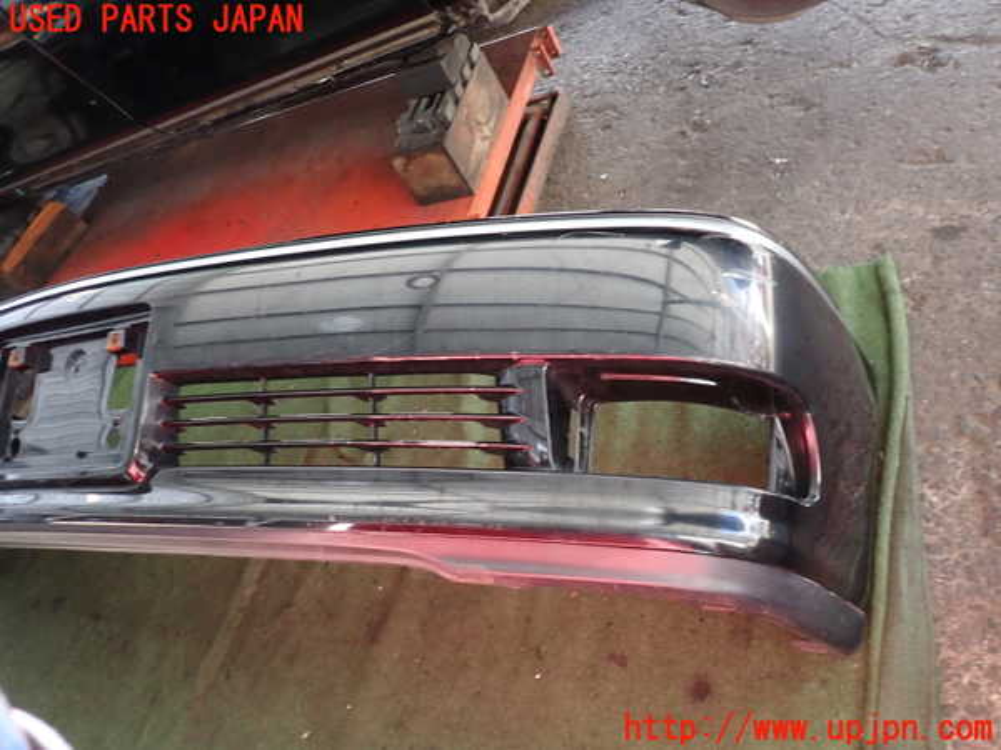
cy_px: 375
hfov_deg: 69.4
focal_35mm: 25
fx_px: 723
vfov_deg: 54.9
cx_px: 500
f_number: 2
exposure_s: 1/50
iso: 200
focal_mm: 4.5
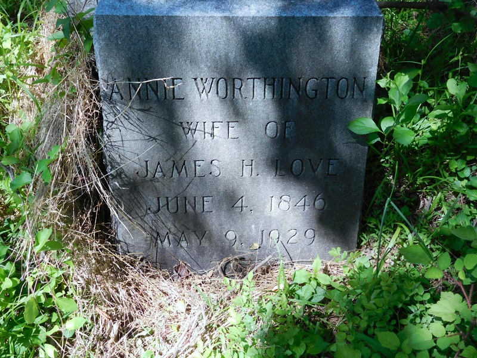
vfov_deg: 40.7
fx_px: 482
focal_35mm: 35
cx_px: 238
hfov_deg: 52.6
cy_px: 179
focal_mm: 6.2
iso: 125
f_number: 3.8
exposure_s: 1/250
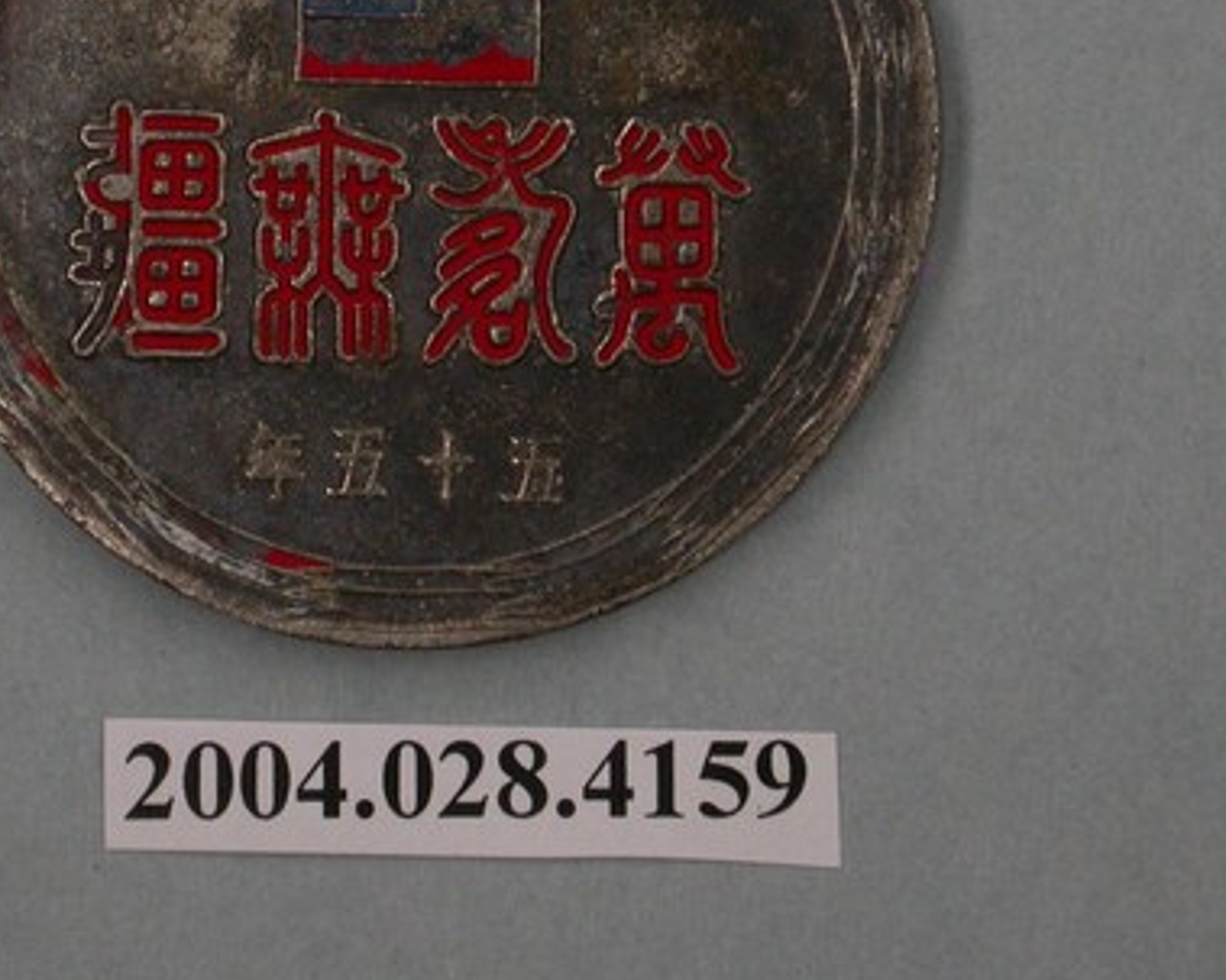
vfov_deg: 6.1
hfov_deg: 7.6
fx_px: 9214
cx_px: 424
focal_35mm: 254
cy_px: 213
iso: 100
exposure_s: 1/30
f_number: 5.8
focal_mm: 32
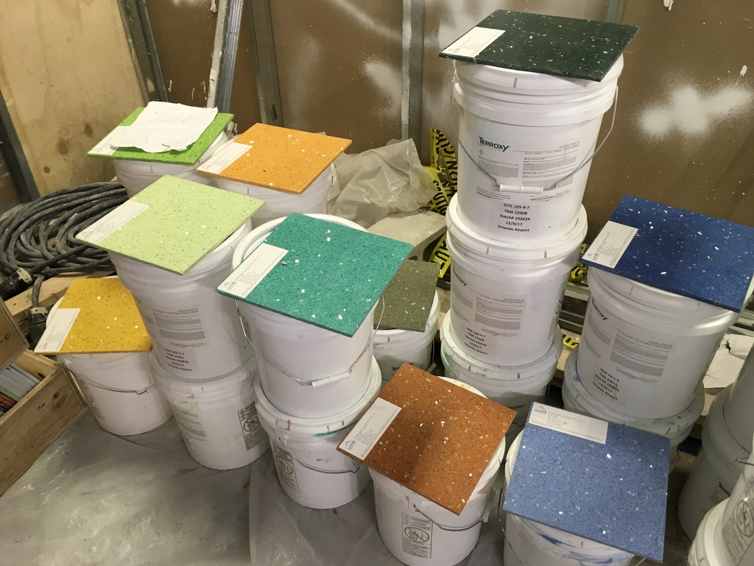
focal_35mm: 29
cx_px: 377
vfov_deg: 48.2
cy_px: 283
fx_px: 632
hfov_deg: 61.7
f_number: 2.2
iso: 80
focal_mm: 4.15
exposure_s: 1/30
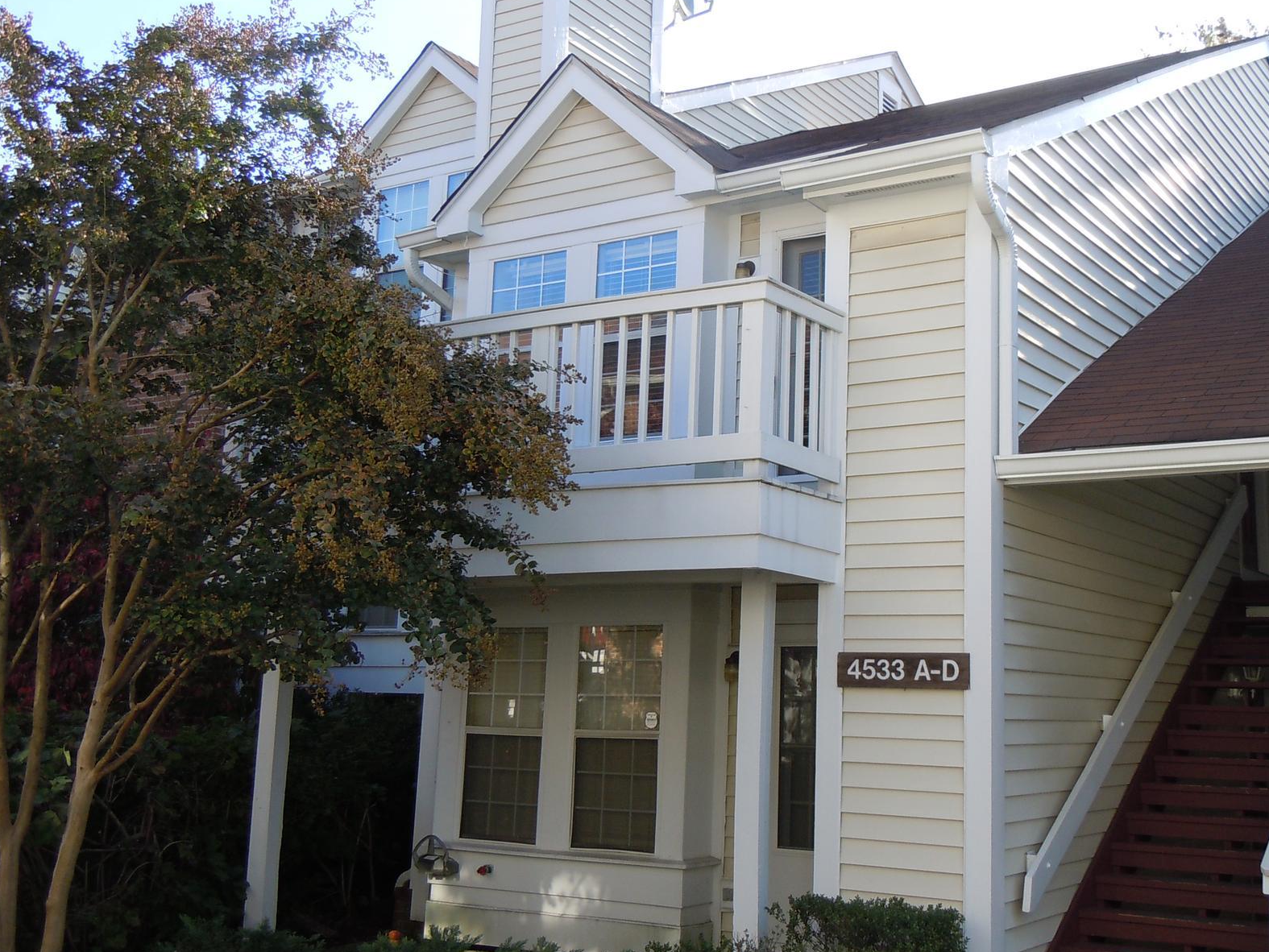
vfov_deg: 36.8
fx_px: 1430
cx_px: 769
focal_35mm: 39
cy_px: 427
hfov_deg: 47.5
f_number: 3.5
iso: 100
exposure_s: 1/250
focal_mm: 5.4
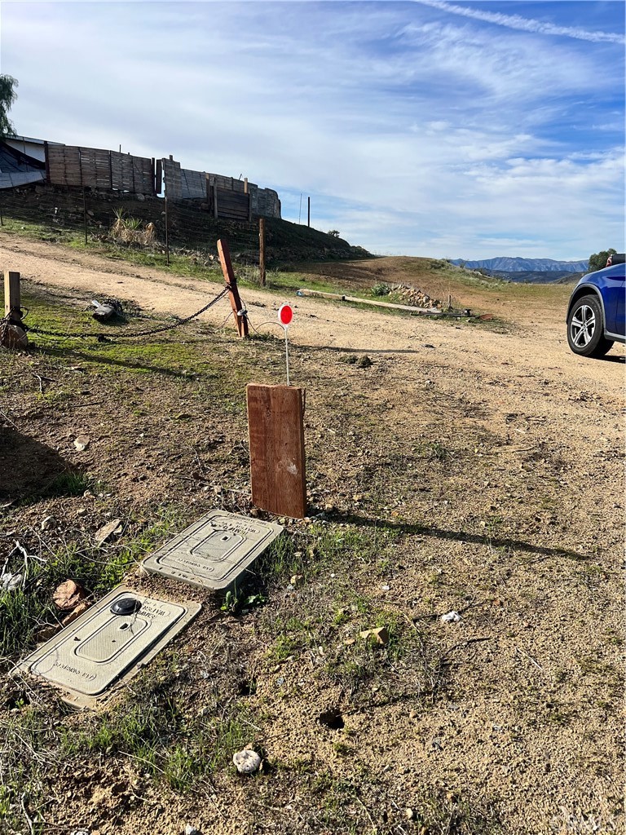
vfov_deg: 67.3
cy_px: 418
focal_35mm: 26
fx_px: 627
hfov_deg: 53.1
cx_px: 313
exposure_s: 1/3460
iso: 50
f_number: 1.5
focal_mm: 5.7
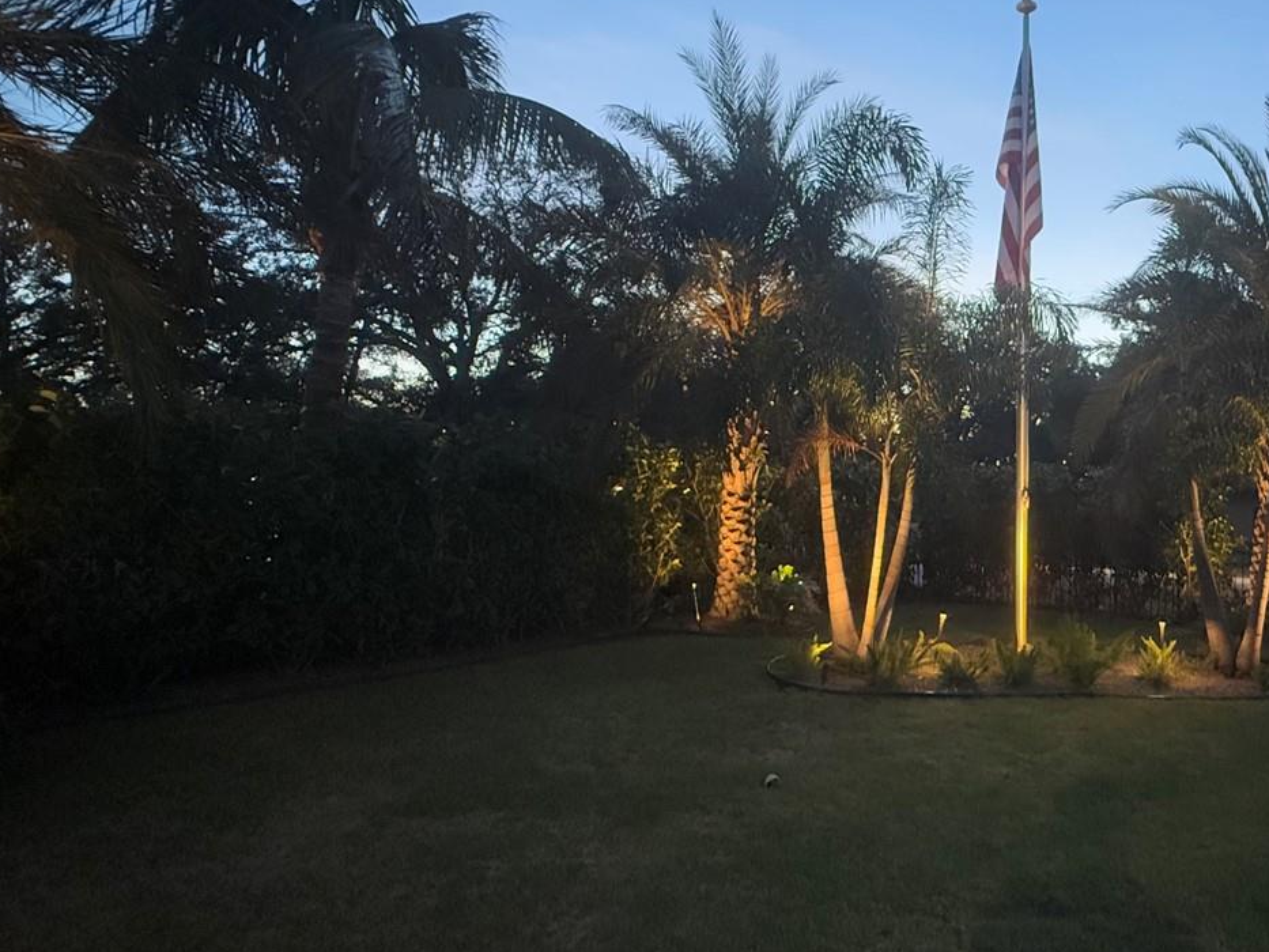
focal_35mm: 24
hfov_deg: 67.5
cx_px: 936
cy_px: 434
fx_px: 880
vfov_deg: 56.7
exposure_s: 1/40
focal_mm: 2.22
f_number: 2.2
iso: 1600
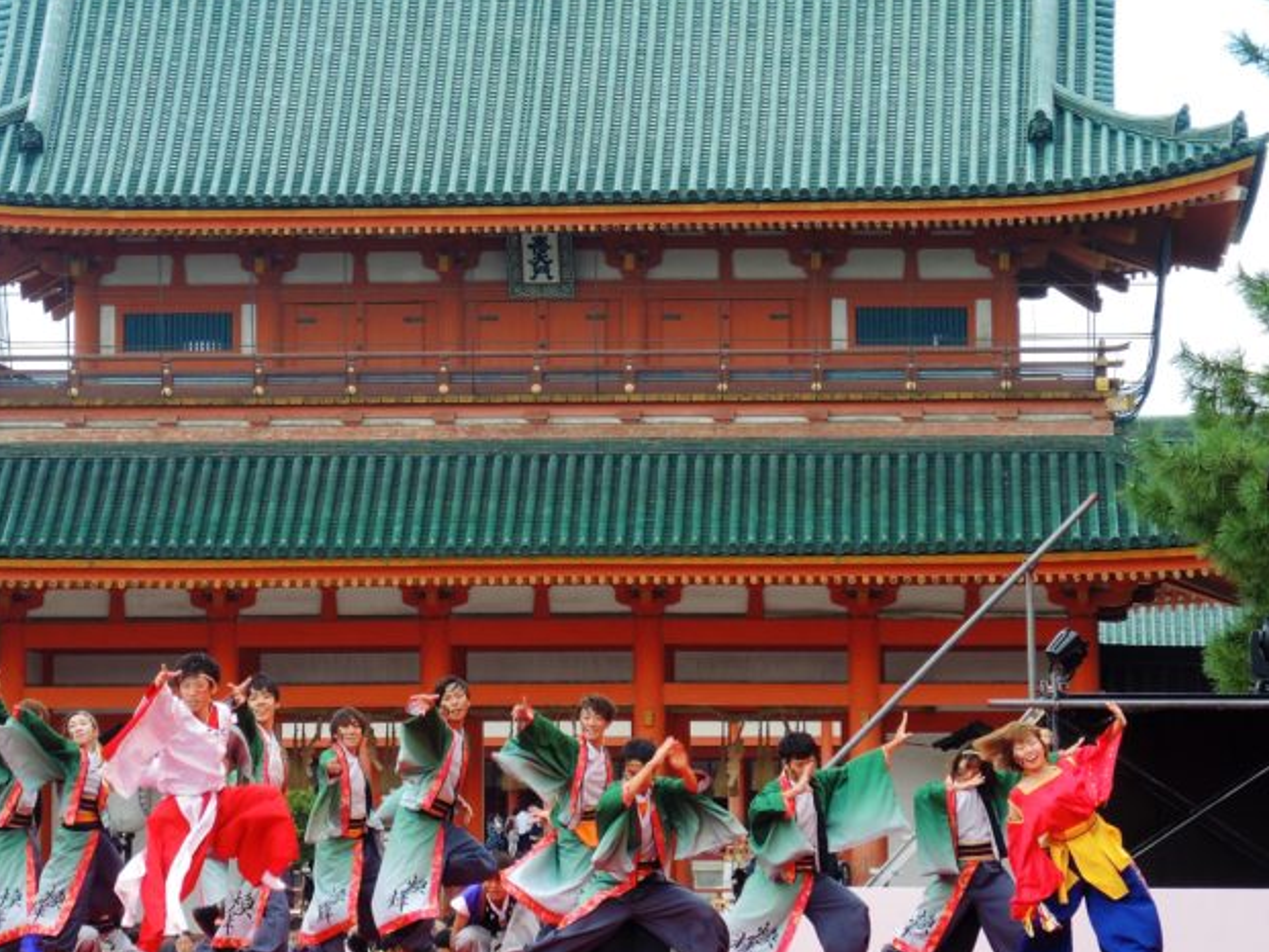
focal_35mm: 193
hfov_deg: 10.2
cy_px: 337
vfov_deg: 7.7
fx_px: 7077
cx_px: 403
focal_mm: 25
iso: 125
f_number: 3.5
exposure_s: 1/250
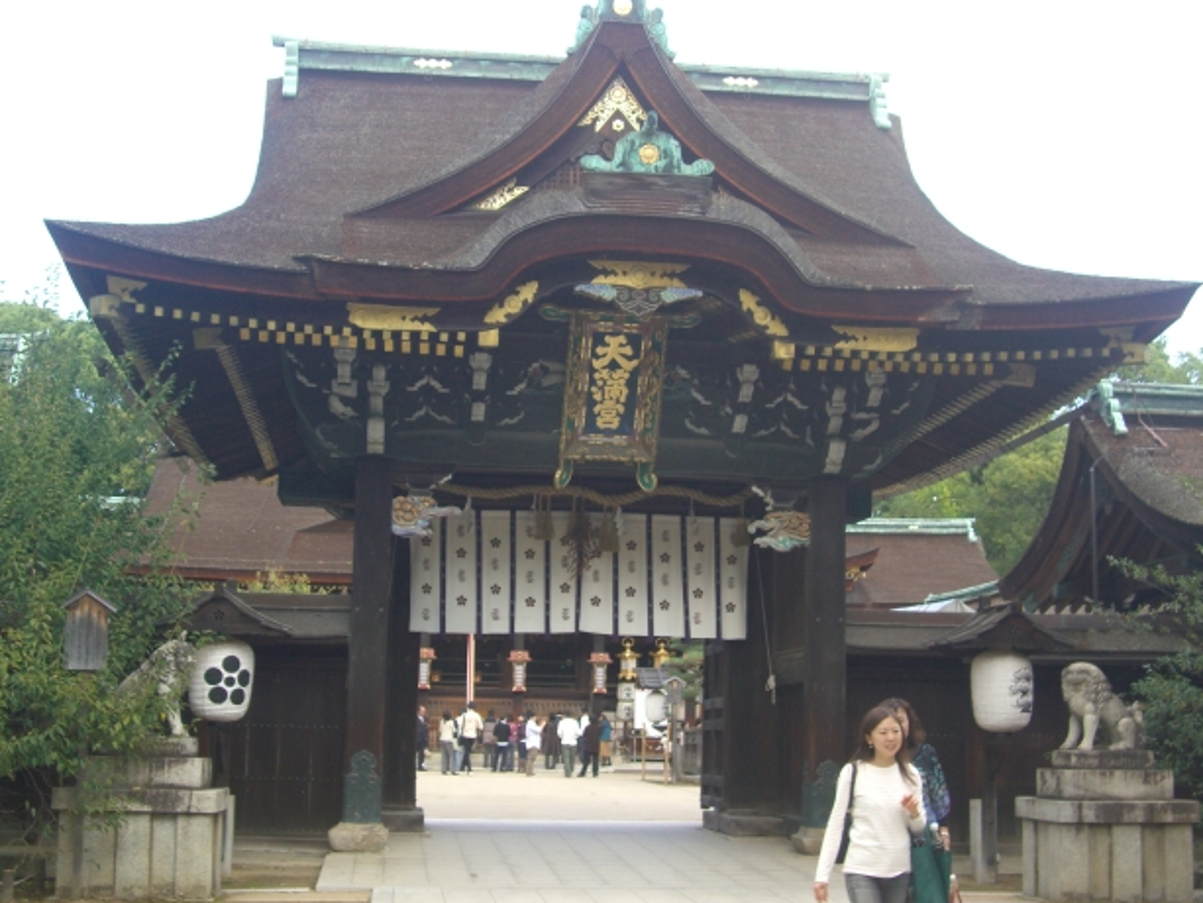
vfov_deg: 30.3
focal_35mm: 48
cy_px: 434
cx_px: 604
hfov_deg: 39.6
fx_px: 1668
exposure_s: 1/200
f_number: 3.1
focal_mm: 9.6
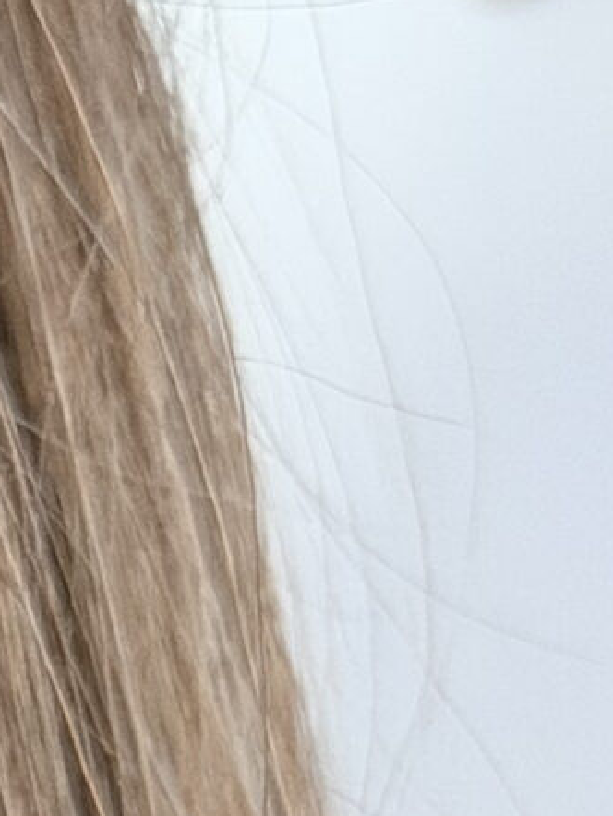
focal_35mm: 278
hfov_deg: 5.2
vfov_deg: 6.8
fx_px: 6558
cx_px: -980
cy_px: 1826
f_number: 1.78
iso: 250
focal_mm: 6.76
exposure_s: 1/60
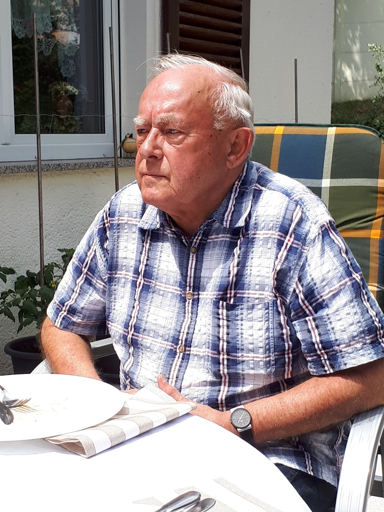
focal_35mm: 27
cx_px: 192
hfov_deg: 51.3
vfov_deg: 65.3
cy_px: 256
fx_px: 400
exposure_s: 1/649
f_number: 1.9
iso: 40
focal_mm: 3.6
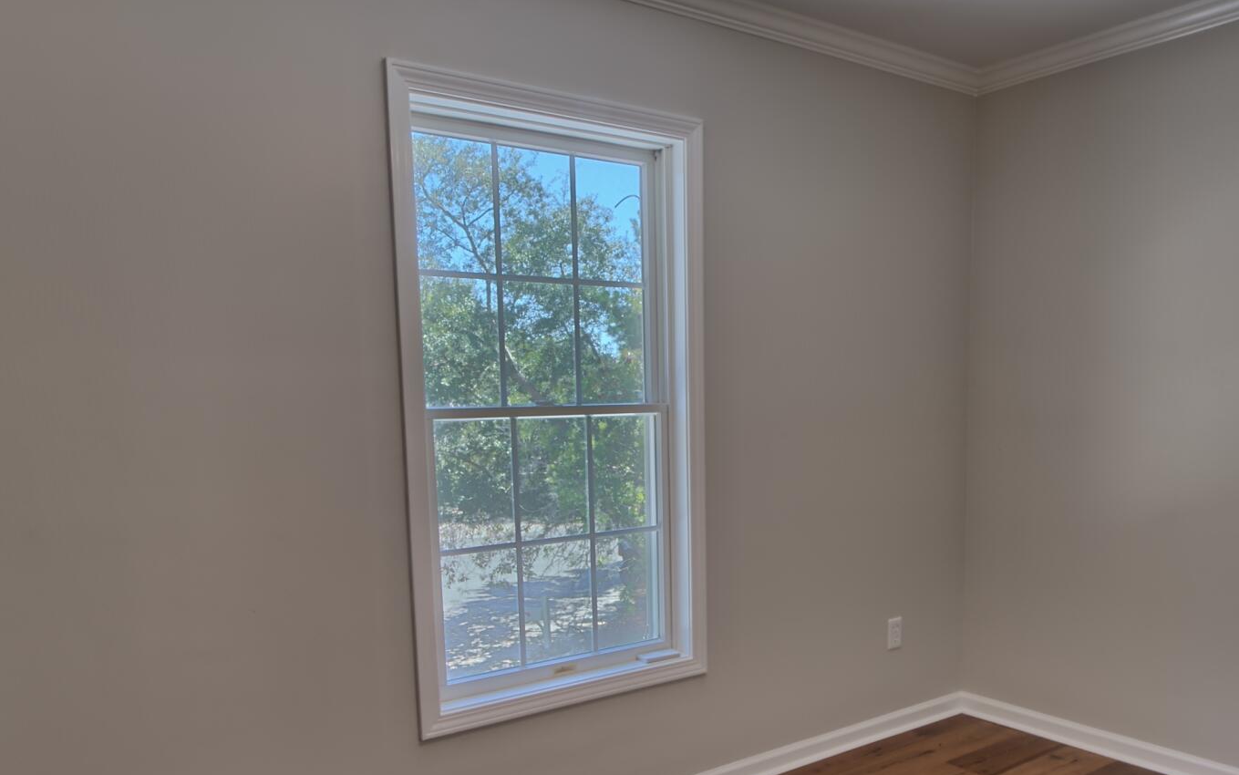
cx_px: 697
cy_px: 546
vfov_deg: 45.0
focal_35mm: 27
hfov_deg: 68.1
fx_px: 912
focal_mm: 12
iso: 200
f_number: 19
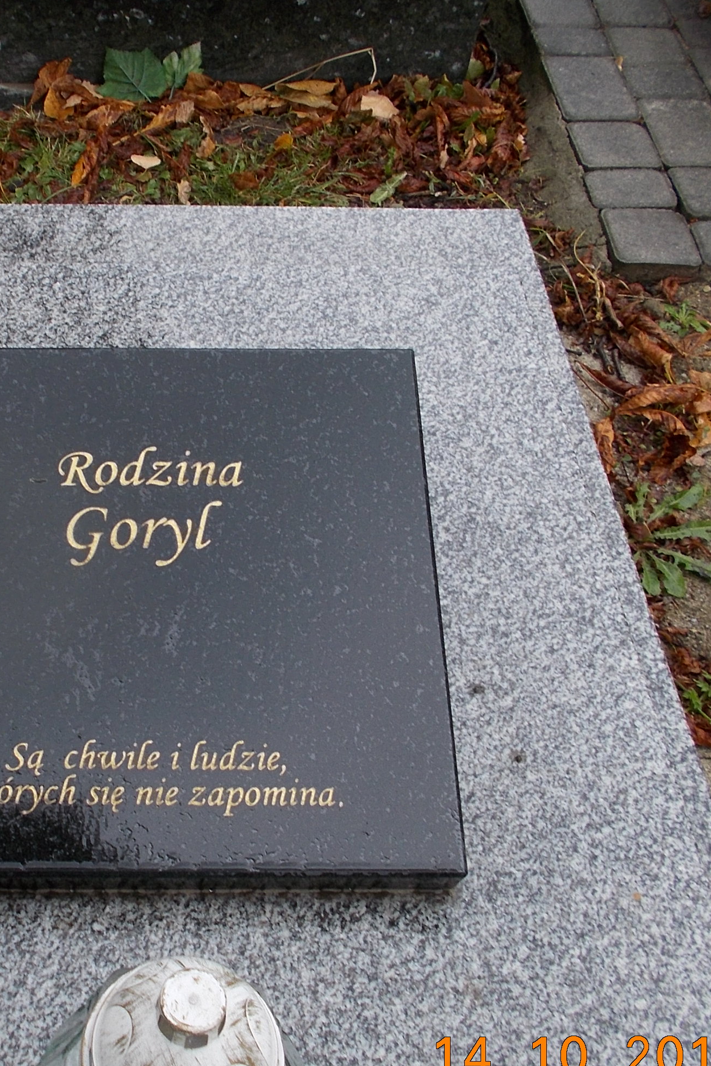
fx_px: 1333
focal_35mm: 45
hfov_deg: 29.2
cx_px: 145
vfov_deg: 43.6
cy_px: 546
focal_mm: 4.6
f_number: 3.2
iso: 80
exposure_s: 1/30
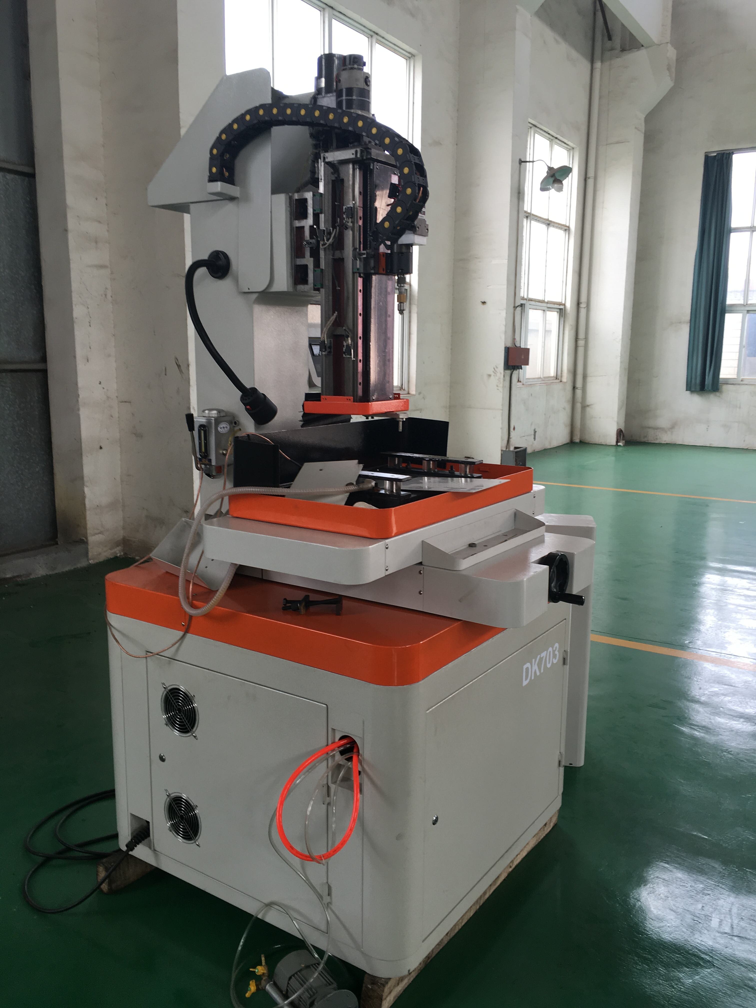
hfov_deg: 48.2
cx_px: 378
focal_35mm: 29
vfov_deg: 61.7
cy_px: 504
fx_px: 844
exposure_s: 1/50
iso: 25
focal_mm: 4.15
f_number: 2.2
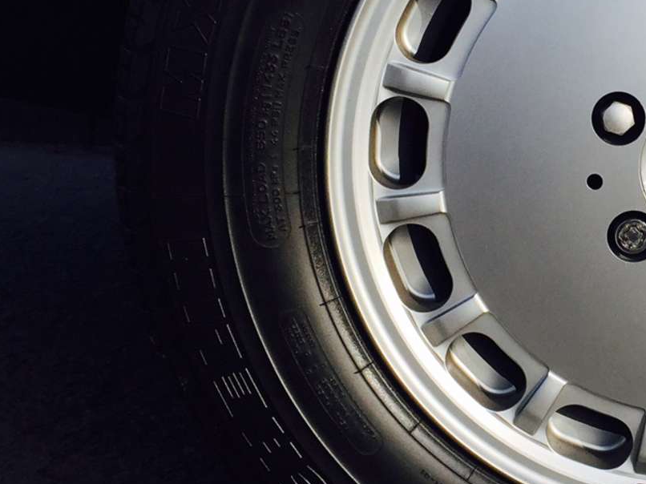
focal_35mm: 72
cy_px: 159
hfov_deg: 25.6
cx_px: 656
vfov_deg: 20.4
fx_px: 1343
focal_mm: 4.15
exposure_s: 1/1582
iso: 32
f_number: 2.2
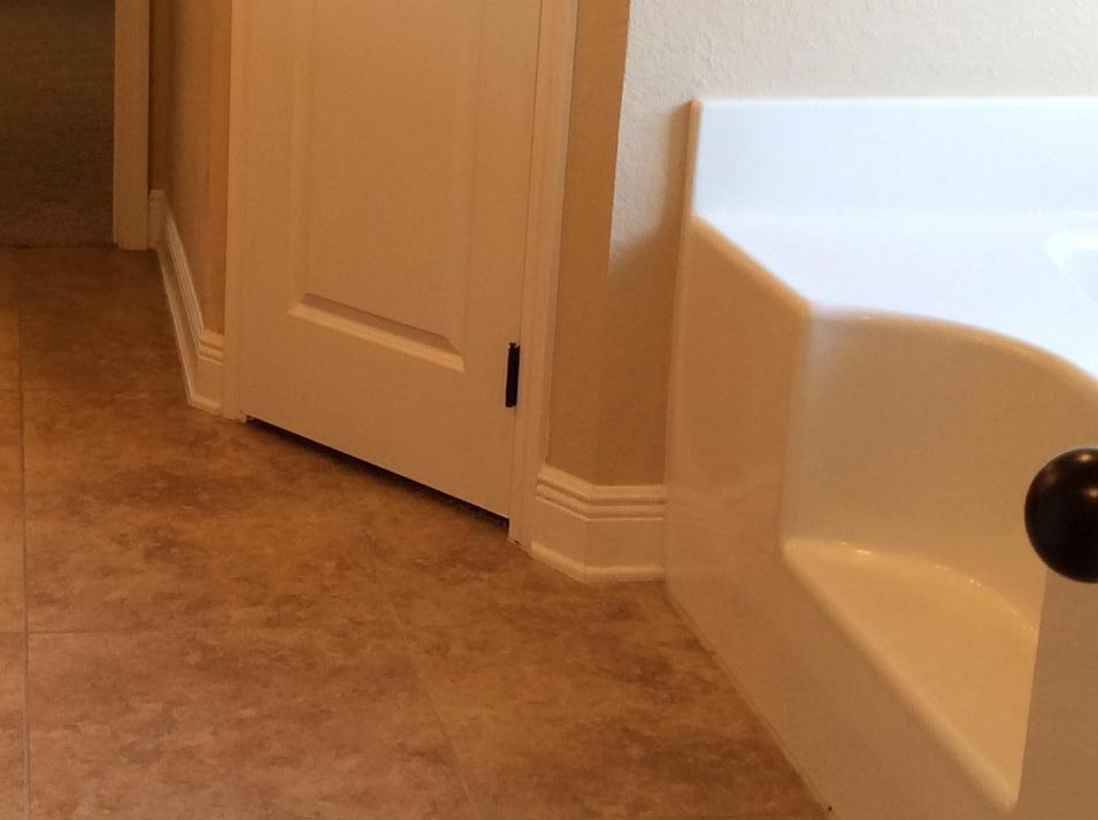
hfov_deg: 28.1
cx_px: 156
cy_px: 265
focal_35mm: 67
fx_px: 2122
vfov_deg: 21.8
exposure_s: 1/24
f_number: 2.4
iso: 32
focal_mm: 3.3
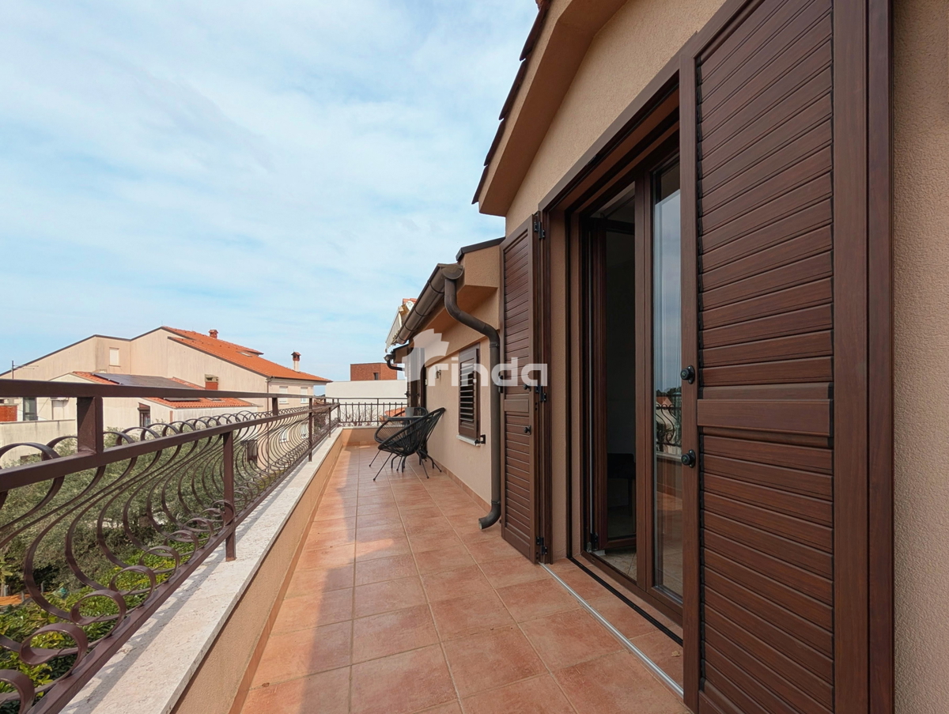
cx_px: 474
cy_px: 357
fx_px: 329
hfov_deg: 110.5
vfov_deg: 94.6
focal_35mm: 12
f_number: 1.7
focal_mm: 2.02
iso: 54
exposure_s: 1/2088
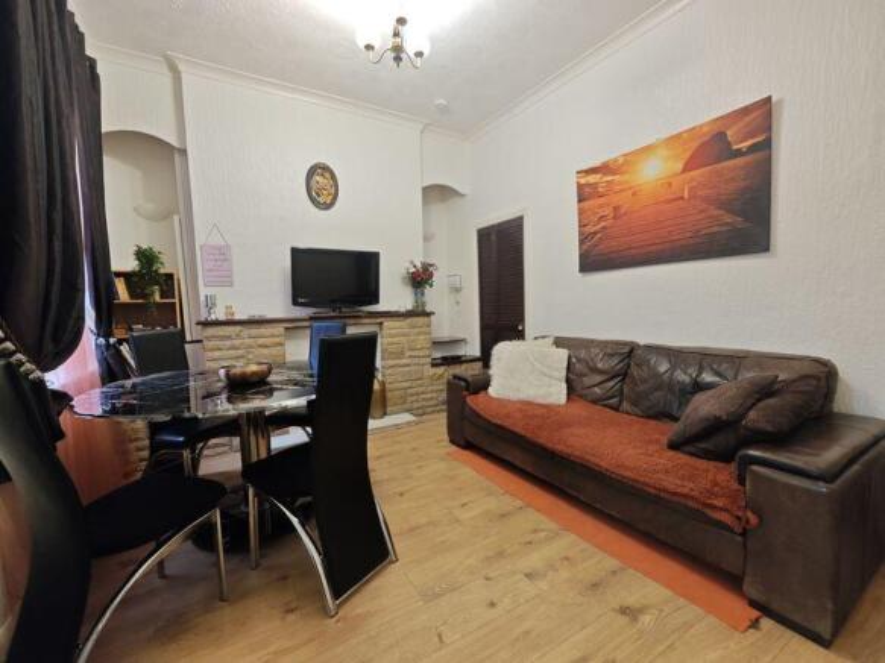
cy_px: 332
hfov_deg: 110.5
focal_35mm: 12
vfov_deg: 94.5
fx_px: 307
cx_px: 442
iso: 100
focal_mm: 2.03
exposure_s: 1/29.4
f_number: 1.8
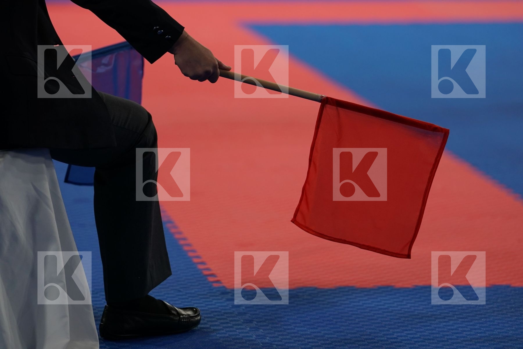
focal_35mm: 207
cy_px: 174
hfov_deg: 9.9
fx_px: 3007
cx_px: 262
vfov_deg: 6.6
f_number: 2.8
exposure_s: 1/1000
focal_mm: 138
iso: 640
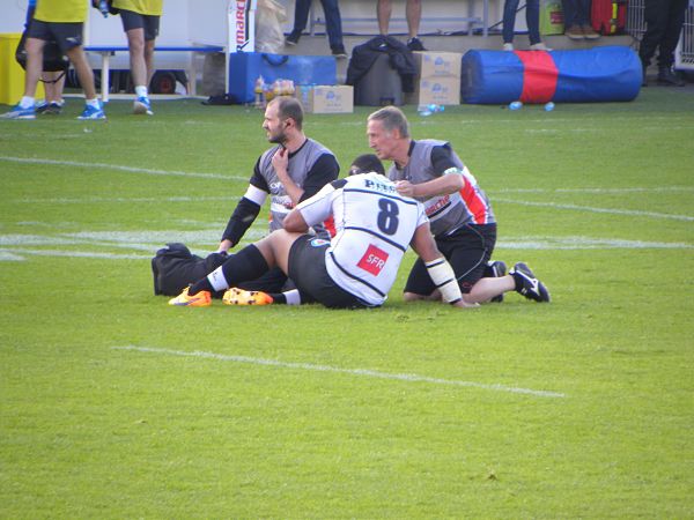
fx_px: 12510
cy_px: 260
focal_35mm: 624
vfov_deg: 2.4
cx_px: 347
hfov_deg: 3.2
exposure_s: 1/46.4
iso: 64
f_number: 5
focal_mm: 110.4
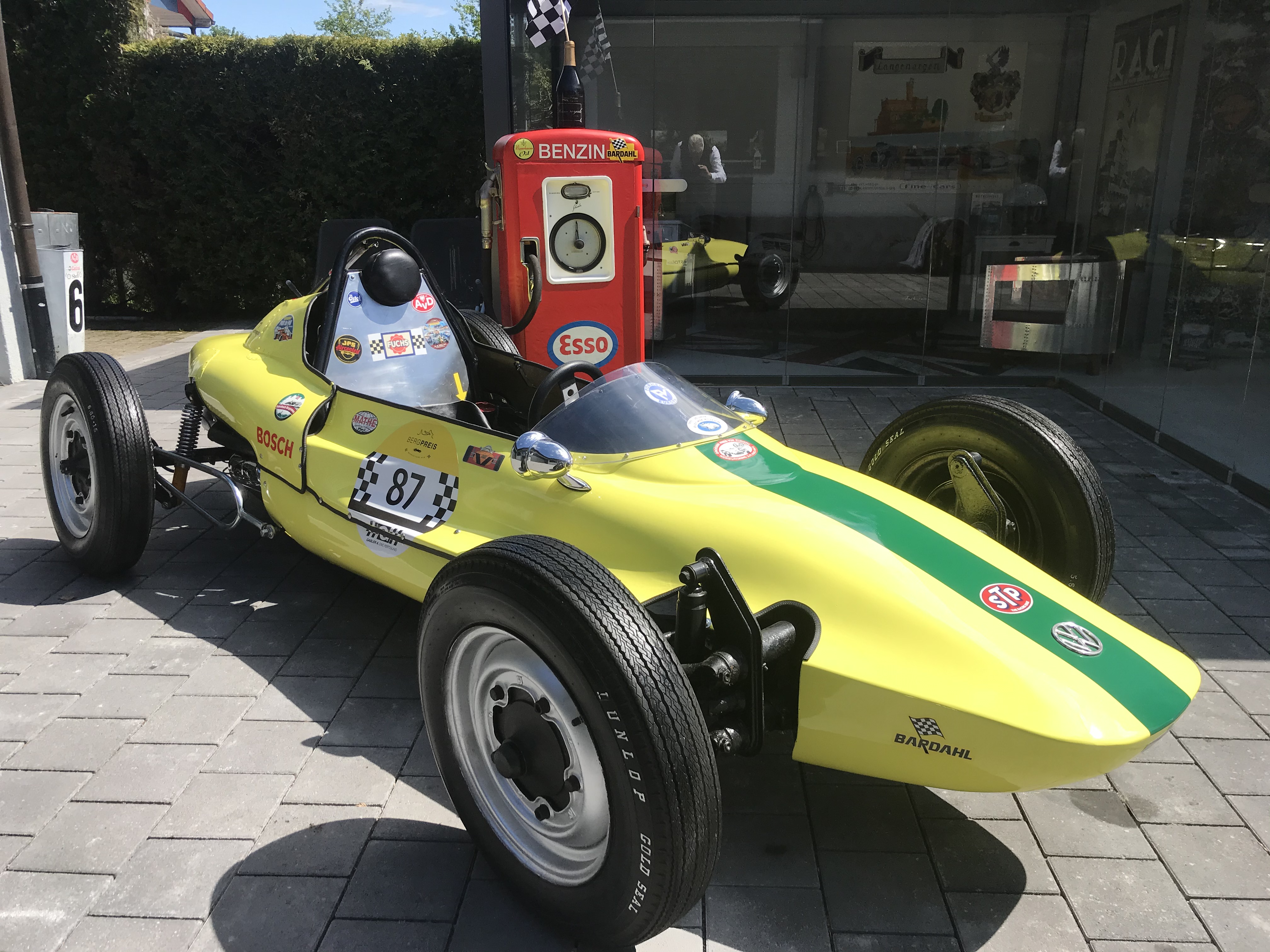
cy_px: 476
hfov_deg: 63.4
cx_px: 635
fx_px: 1027
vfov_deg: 49.7
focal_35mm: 28
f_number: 1.8
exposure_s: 1/1570
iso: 20
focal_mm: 3.99
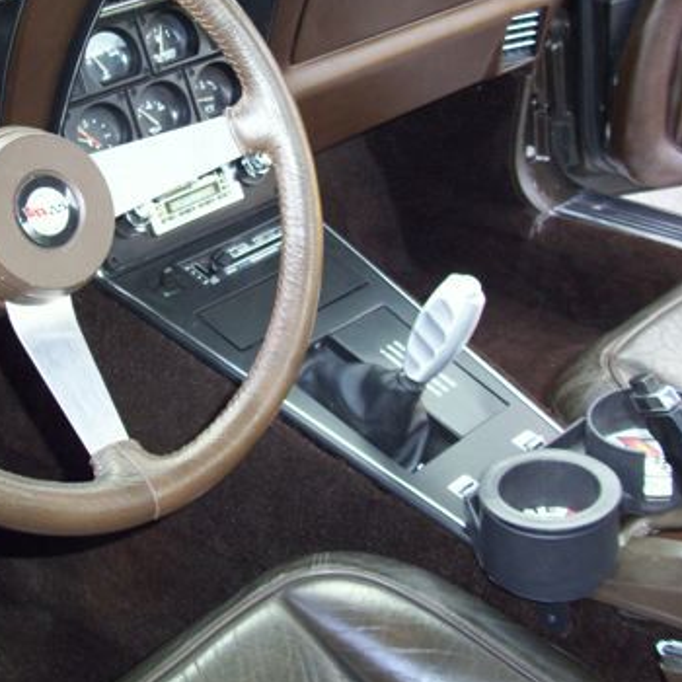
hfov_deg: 30.8
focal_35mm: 55
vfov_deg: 30.8
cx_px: 224
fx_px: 1226
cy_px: 226
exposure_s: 1/40
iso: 160
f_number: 2.9
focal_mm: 5.7
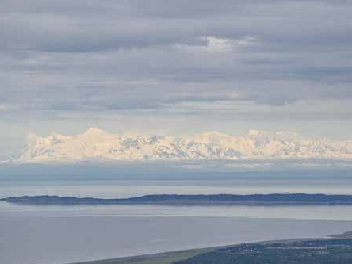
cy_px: 144
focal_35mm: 208
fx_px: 2115
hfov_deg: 9.5
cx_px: 251
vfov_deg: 7.1
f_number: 5
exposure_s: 1/2000
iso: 100
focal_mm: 120
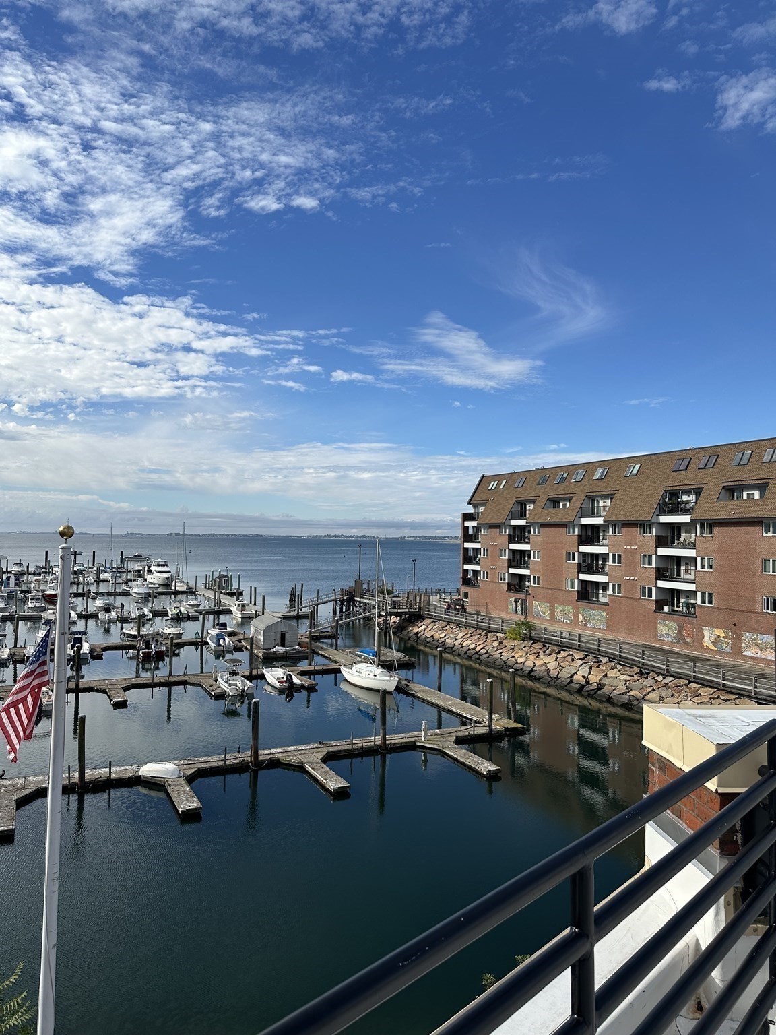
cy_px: 518
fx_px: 717
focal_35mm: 24
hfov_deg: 56.8
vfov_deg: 71.6
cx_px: 388
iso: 80
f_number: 1.78
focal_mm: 6.86
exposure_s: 1/5525
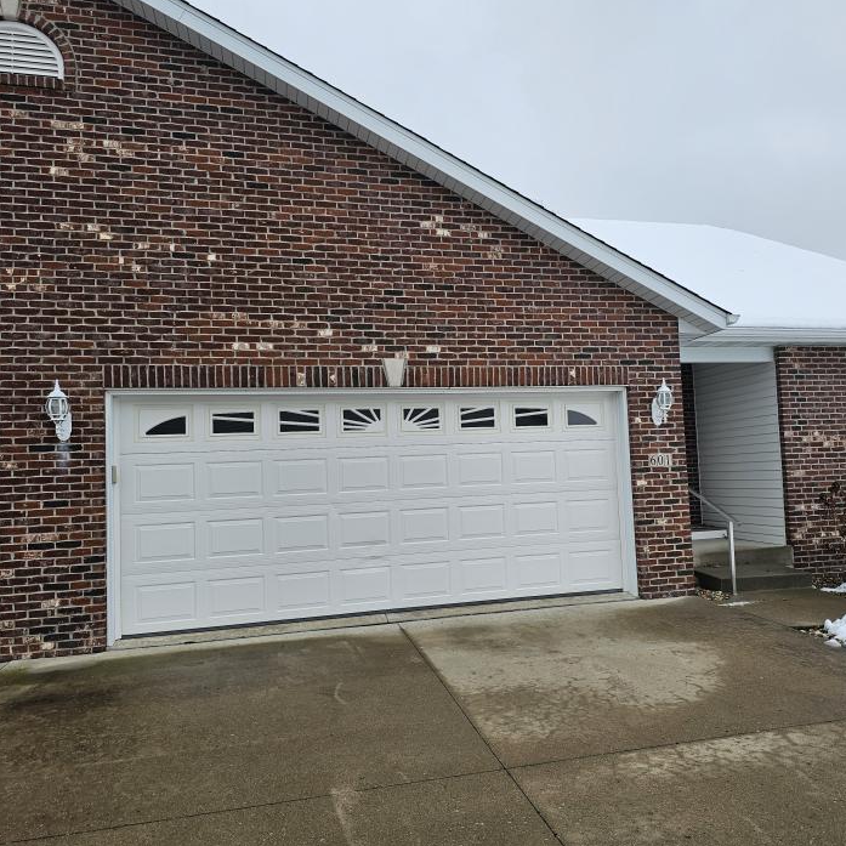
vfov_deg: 57.3
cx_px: 501
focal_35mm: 28
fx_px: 774
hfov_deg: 56.9
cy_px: 414
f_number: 1.7
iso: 25
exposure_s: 1/207
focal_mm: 6.3
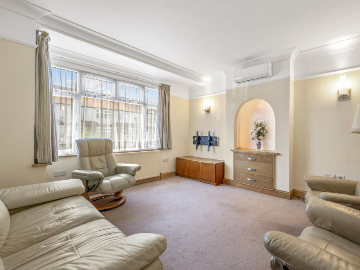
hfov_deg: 93.7
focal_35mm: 16
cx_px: 209
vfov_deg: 78.1
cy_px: 132
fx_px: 166
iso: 200
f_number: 16
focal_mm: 14
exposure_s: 1/1.25
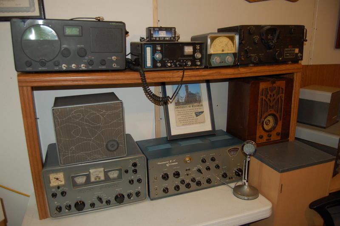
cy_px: 113
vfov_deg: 47.9
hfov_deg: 67.4
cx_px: 170
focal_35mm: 27
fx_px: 255
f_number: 3.5
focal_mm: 18
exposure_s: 1/60
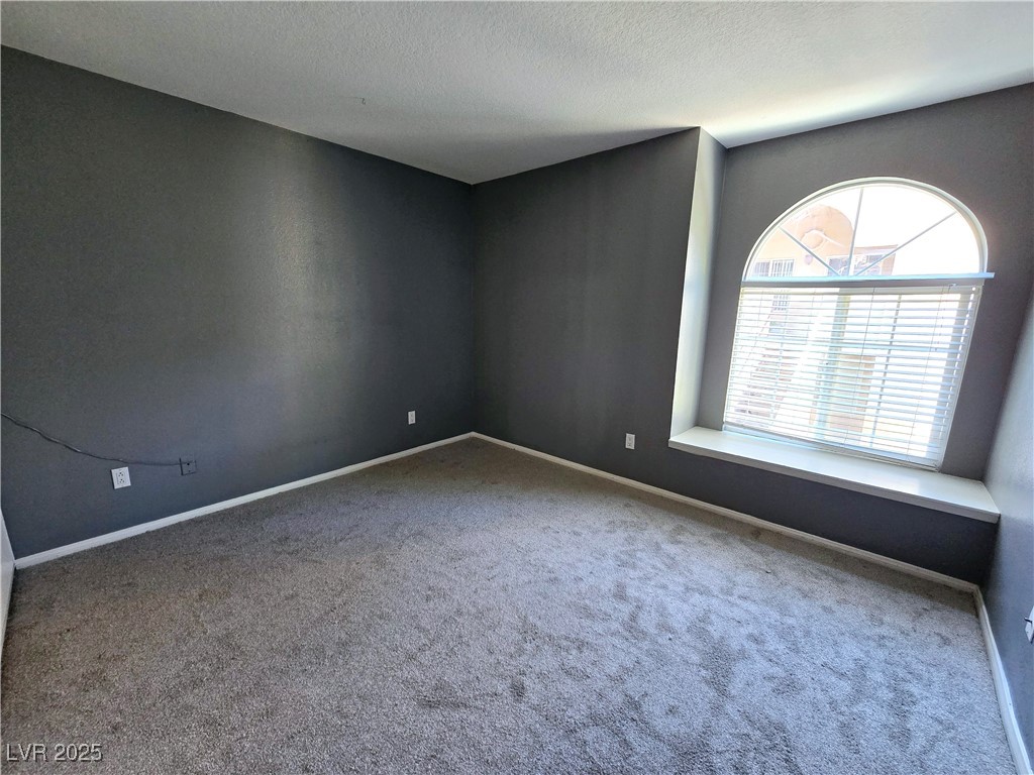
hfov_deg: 106.2
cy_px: 388
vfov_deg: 89.9
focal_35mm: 13
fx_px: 388
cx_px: 517
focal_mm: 2.2
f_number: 2.2
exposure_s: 1/60.2
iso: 250
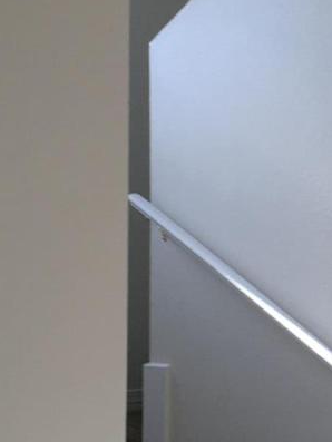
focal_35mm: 146
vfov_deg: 13.5
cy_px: 237
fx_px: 1866
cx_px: 548
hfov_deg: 9.8
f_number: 2.2
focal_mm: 4.15
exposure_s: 1/60
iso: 25
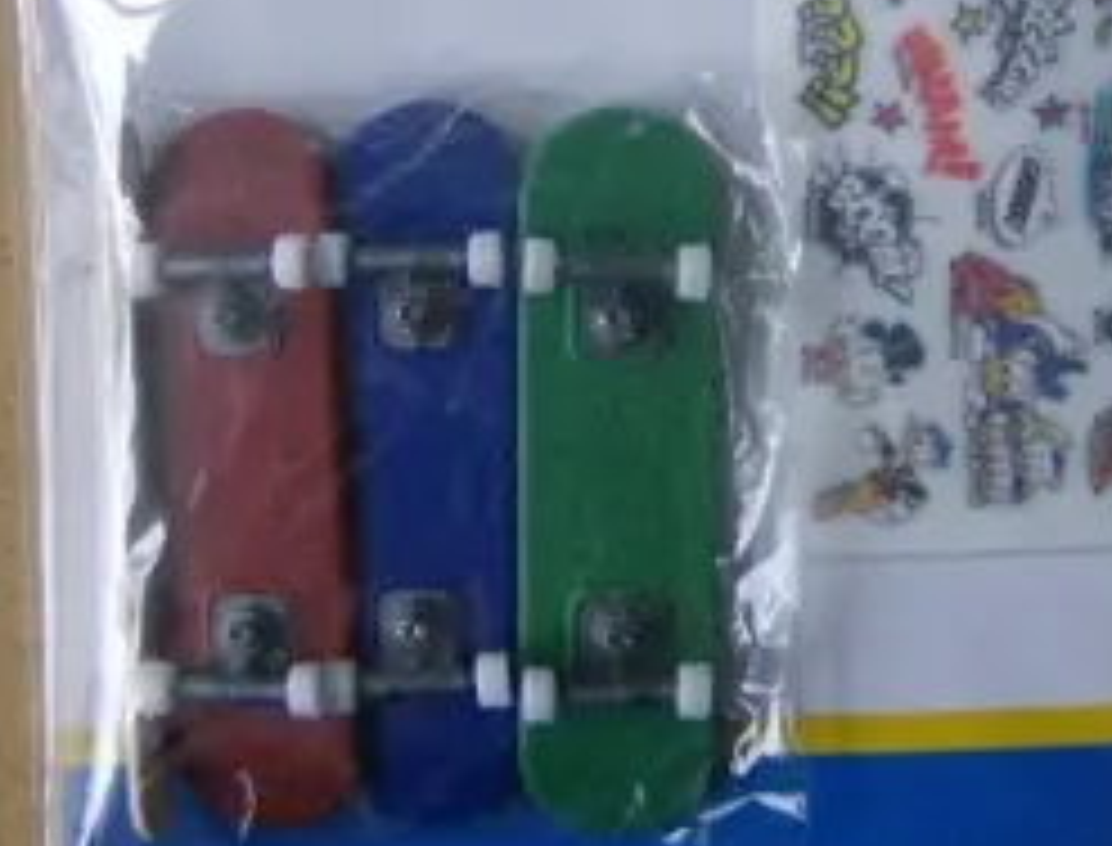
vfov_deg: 21.2
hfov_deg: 28.0
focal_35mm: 69
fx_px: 2228
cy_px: 126
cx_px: 610
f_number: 2.8
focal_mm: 6
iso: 154
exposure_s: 1/64
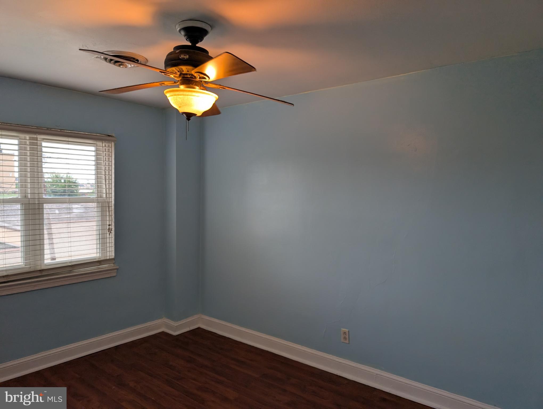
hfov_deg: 71.5
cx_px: 272
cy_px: 204
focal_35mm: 24
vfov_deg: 56.9
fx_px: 377
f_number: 1.68
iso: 56
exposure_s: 1/120
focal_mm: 6.9
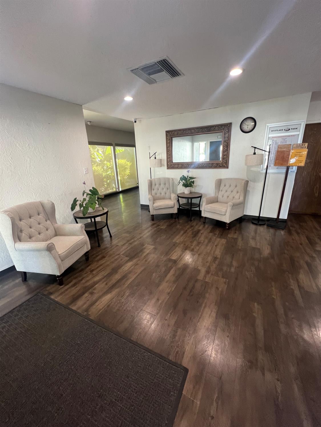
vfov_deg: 106.2
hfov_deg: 89.9
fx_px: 161
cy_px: 214
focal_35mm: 13
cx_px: 160
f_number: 1.8
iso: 200
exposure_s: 1/60
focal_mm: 1.57
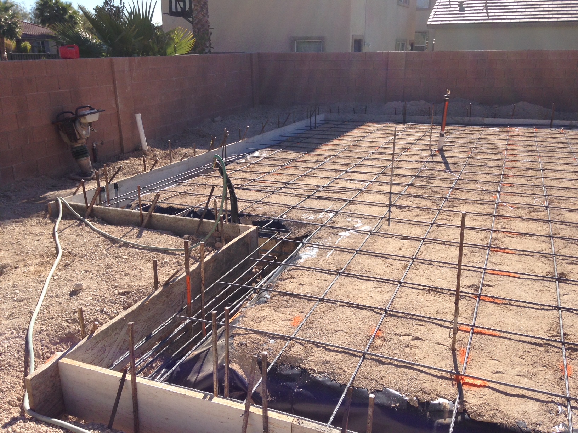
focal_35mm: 33
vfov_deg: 42.9
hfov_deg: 55.4
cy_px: 216
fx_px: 551
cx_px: 289
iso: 50
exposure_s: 1/1466
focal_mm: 4.12
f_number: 2.4
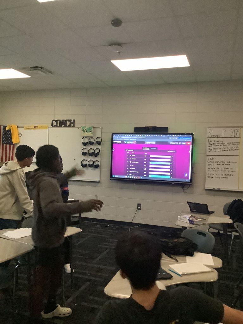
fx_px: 290
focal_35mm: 31
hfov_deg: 45.4
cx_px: 122
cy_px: 162
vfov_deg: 58.4
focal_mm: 3.3
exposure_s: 1/24
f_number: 2.4
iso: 640
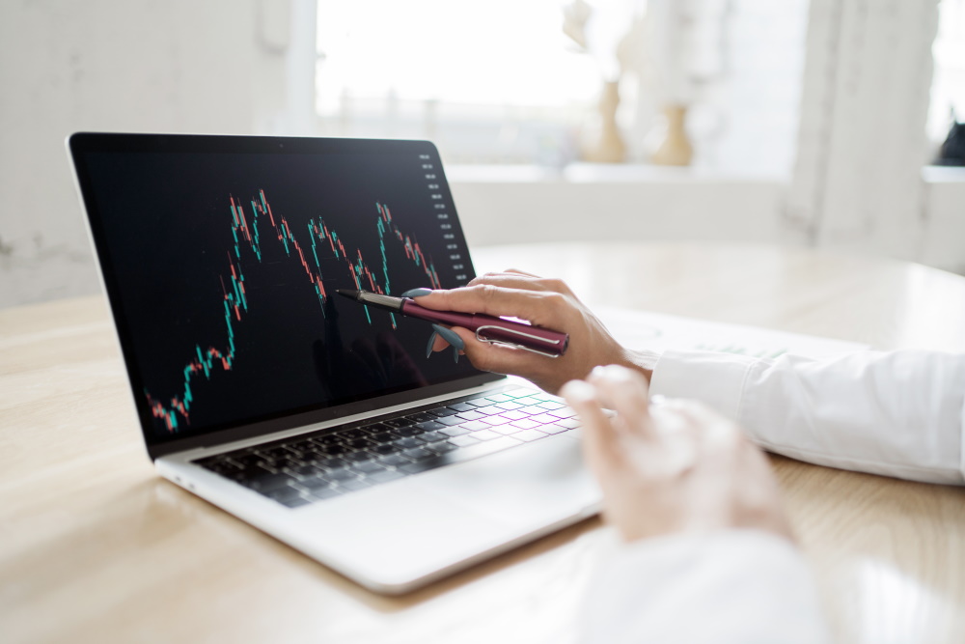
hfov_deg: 54.4
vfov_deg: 37.9
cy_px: 322
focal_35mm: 35
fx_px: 938
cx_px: 482
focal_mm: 35
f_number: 2
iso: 160
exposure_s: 1/200
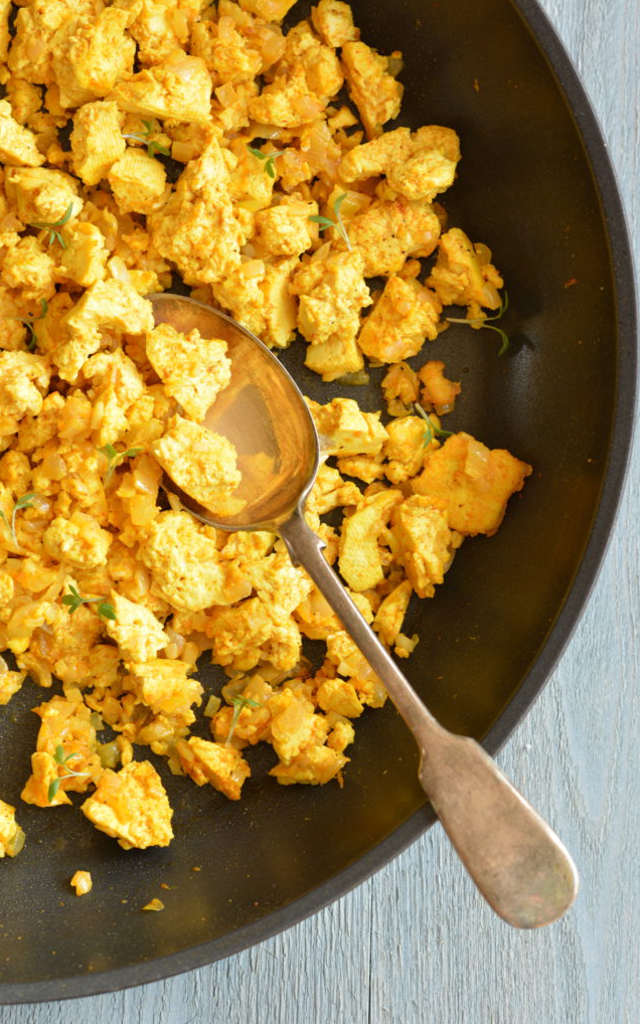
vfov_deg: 13.0
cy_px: 511
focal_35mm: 162
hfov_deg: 8.1
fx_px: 4509
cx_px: 331
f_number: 8
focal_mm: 105
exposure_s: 1/20
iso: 200
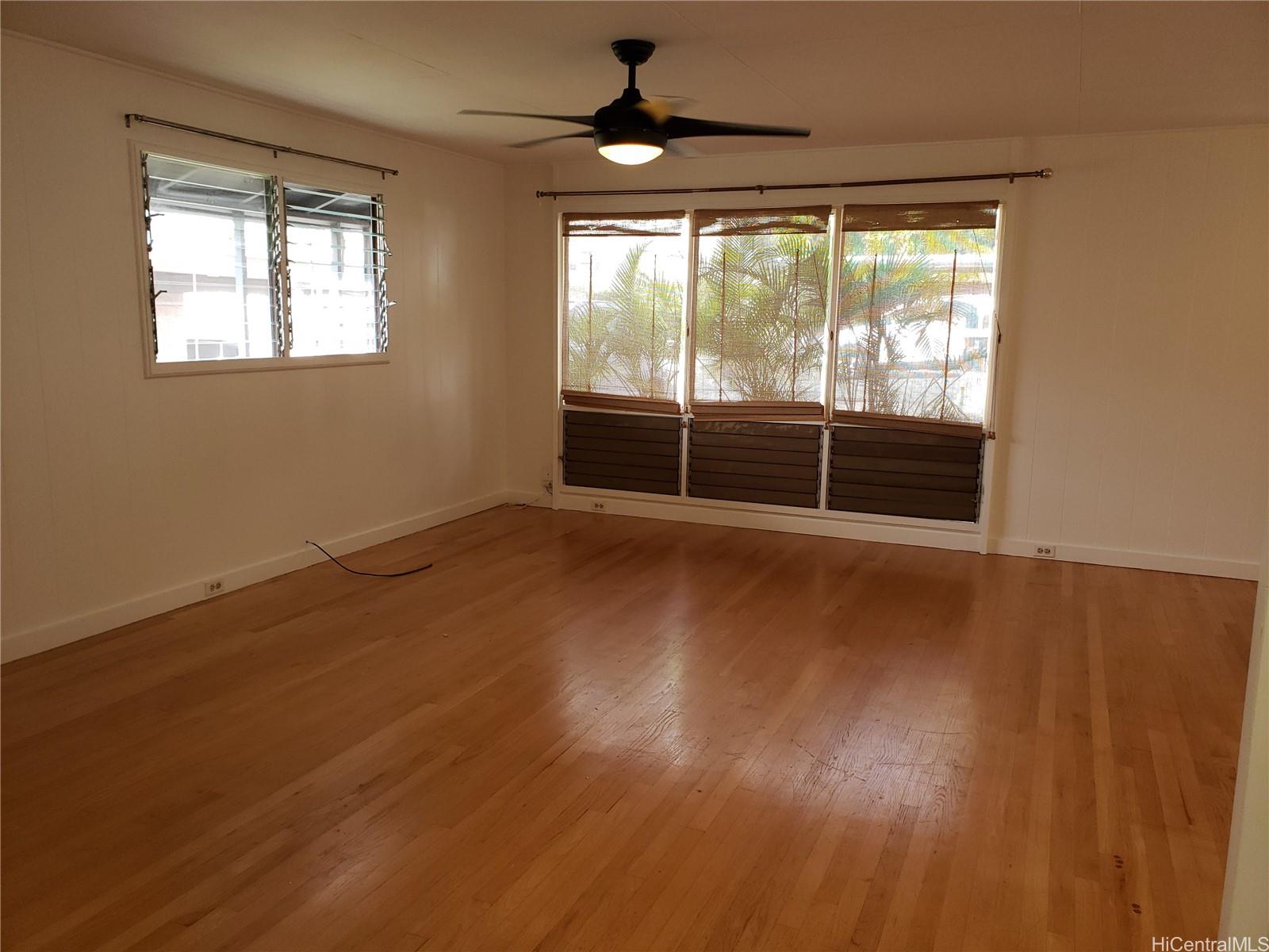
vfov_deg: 53.1
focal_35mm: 26
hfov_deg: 67.3
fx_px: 953
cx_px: 634
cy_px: 476
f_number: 2.4
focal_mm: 4.3
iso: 100
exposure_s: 1/60
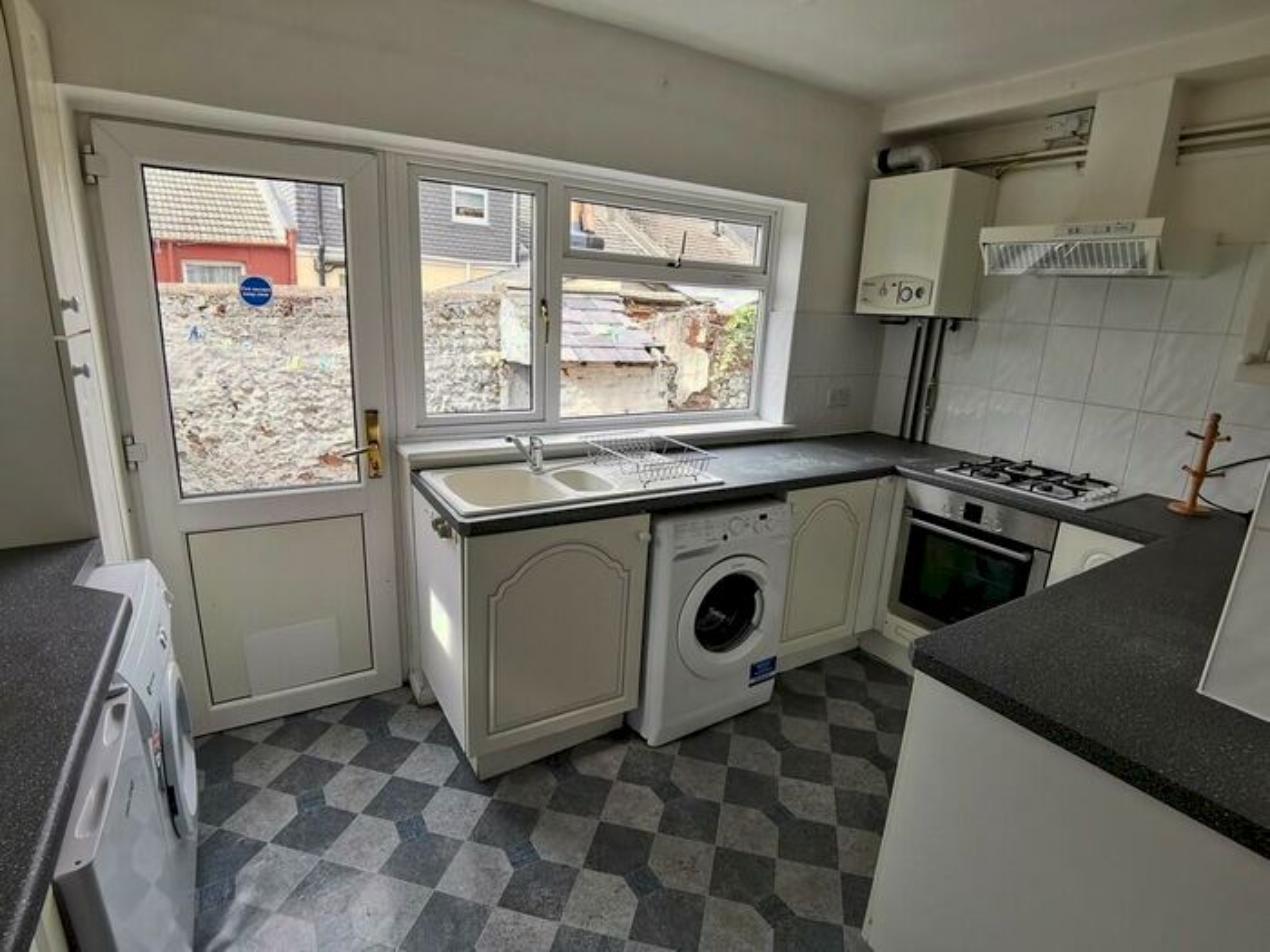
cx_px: 635
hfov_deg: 91.0
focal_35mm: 17
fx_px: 624
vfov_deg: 74.7
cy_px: 476
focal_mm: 2.26
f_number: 2.2
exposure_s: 1/100
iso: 80
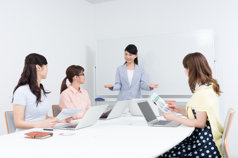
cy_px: 79
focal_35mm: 40
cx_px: 119
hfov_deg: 48.5
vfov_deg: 33.4
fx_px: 264
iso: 125
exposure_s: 1/125
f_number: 10
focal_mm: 40
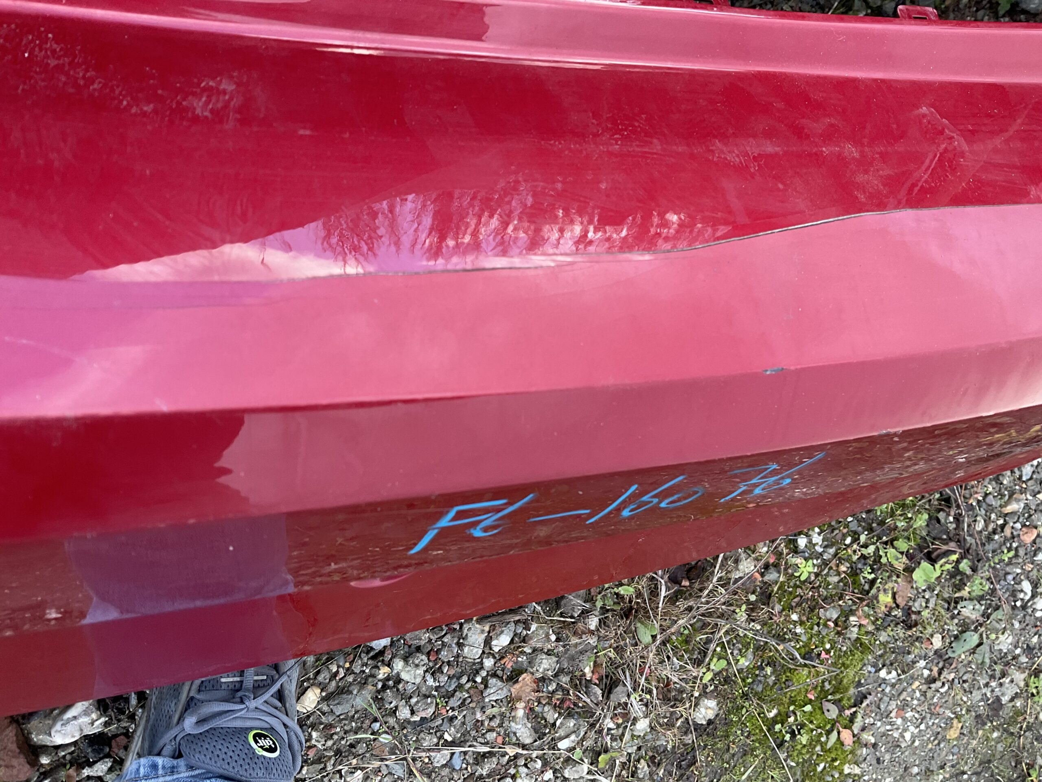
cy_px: 391
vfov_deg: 48.2
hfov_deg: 61.7
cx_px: 521
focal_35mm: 29
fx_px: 873
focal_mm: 3
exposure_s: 1/120
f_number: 1.8
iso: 64
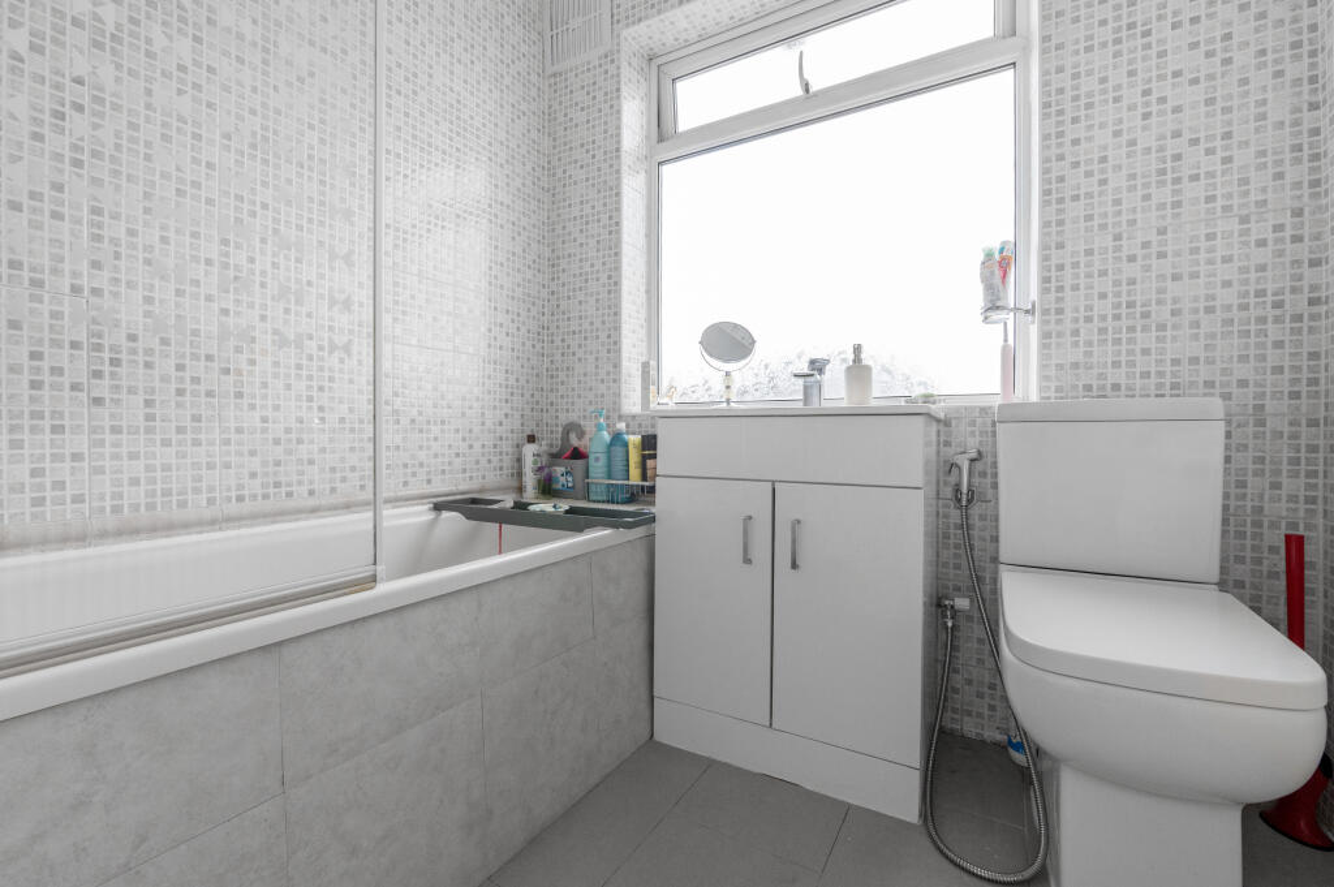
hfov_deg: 104.3
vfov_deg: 81.1
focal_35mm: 14
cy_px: 444
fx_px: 518
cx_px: 667
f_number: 8
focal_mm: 14
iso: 800
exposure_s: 1/125
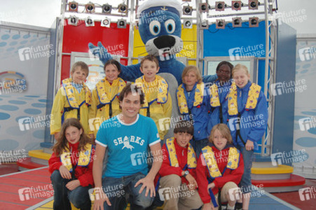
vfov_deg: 30.8
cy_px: 105
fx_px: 382
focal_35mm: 44
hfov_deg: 45.0
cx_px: 158
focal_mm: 29
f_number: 5.6
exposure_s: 1/320
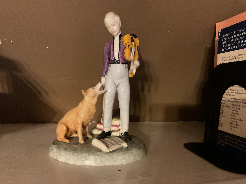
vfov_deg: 48.2
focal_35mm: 29
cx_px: 123
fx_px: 206
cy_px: 92
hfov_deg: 61.7
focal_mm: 3
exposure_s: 1/30
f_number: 1.8
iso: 500
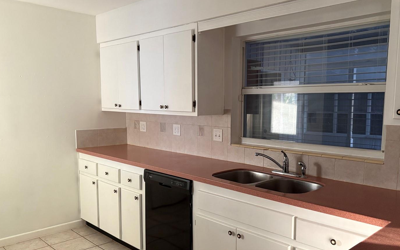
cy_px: 139
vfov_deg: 39.4
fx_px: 349
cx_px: 219
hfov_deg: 59.5
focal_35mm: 32
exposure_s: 1/60
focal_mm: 5.96
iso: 320
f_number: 1.6
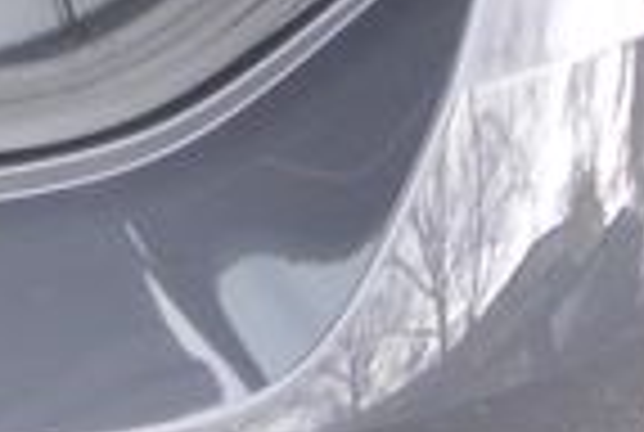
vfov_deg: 6.5
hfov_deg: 8.7
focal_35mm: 193
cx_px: -1311
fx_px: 3460
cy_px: -884
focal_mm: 10
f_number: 3.5
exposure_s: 1/200
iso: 200
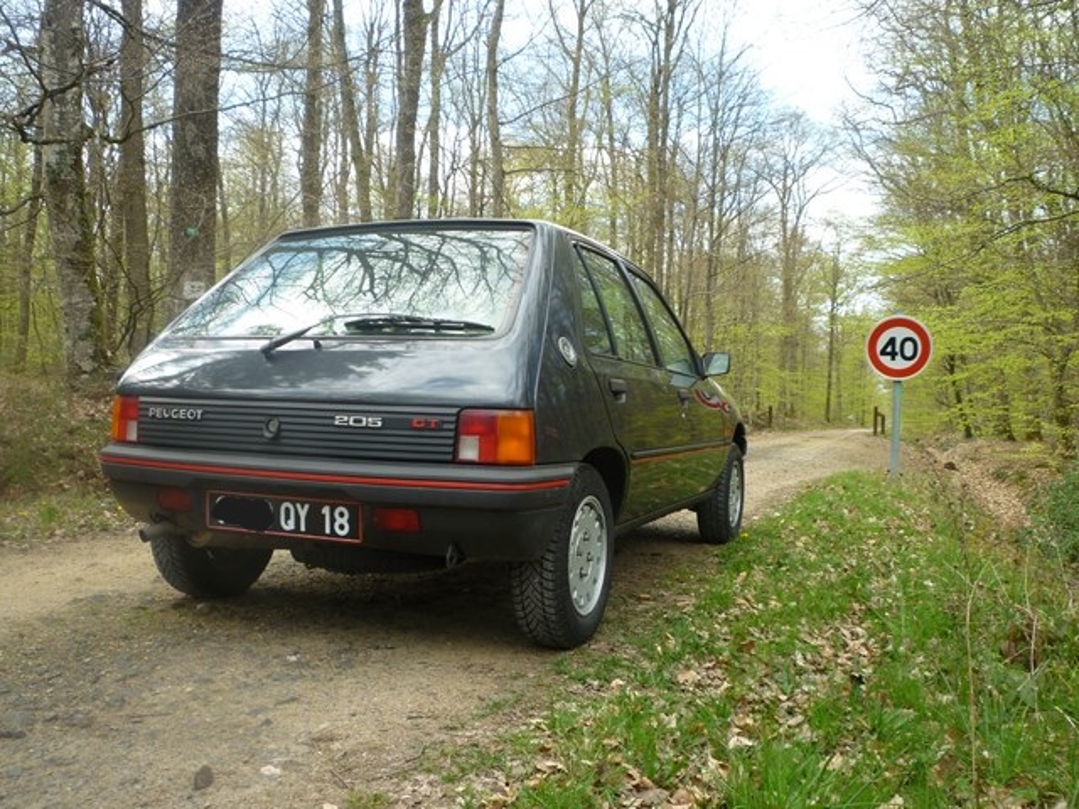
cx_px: 540
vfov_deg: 48.2
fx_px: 904
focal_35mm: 29
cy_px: 404
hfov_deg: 61.7
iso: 80
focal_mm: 5.2
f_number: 3.3
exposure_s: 1/125
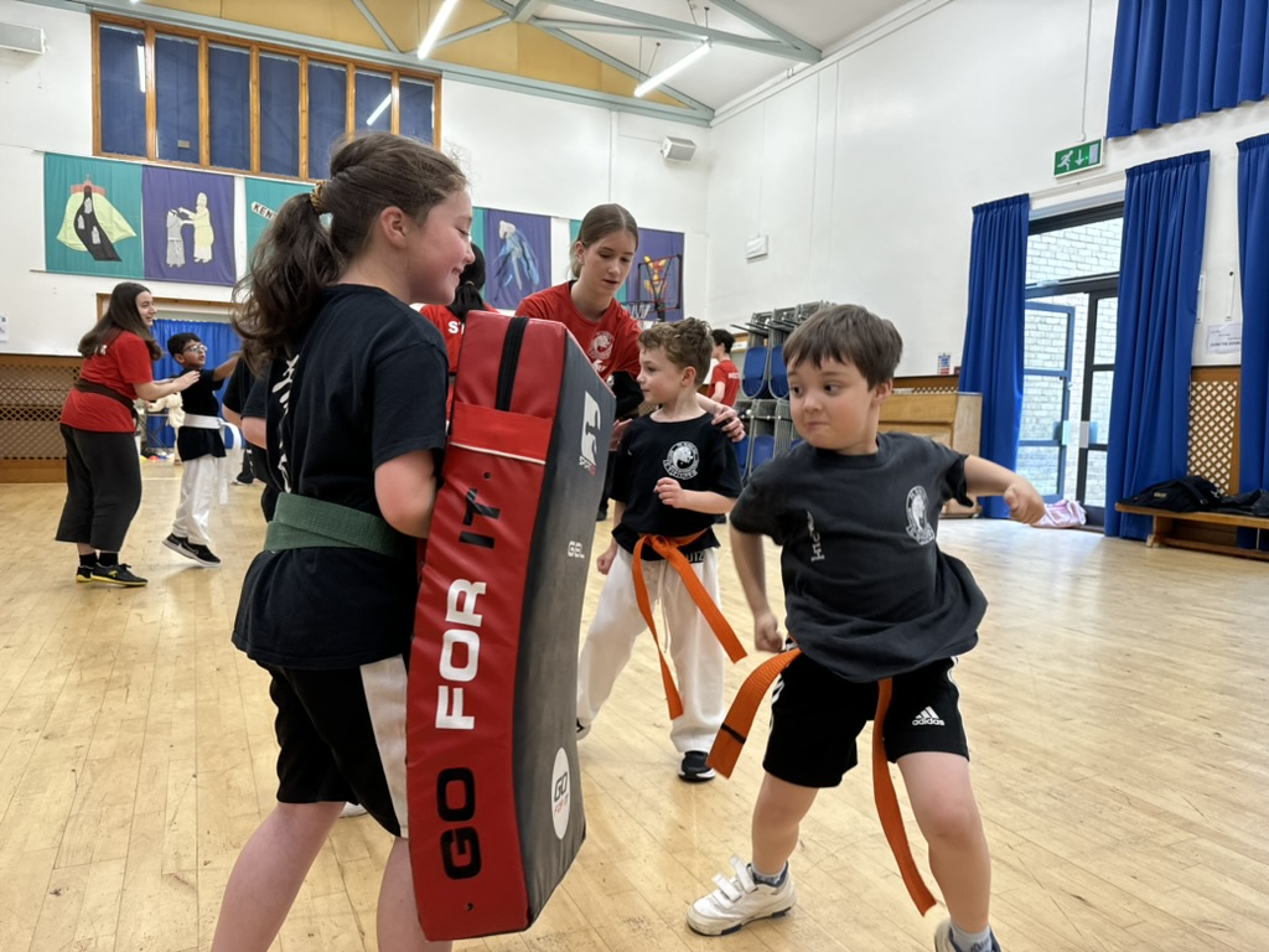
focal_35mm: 24
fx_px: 880
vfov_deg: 56.8
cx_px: 634
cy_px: 476
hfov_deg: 71.6
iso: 160
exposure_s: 1/100
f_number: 1.78
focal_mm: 6.76
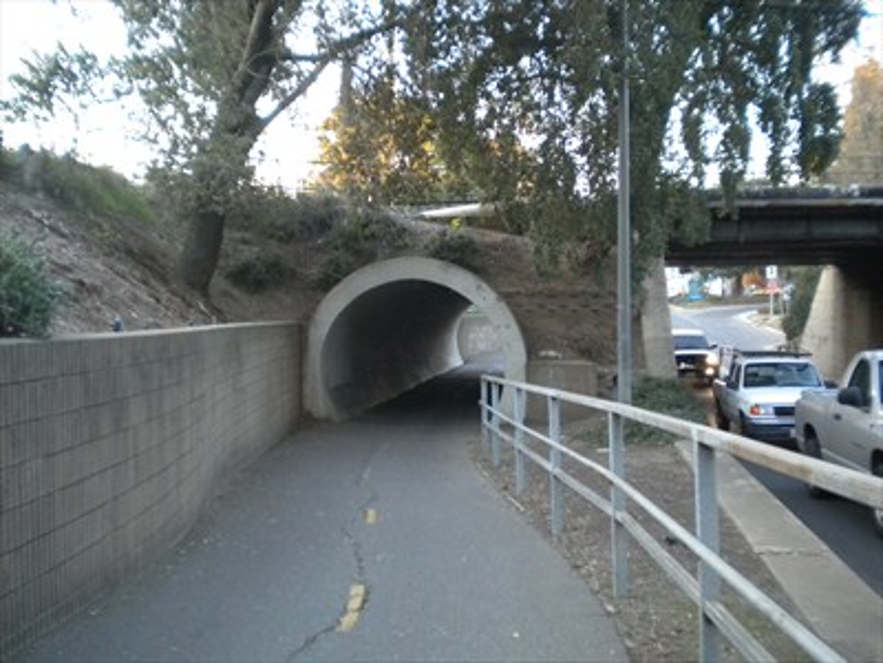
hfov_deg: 45.8
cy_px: 332
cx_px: 442
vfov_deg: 35.1
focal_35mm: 41
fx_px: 1046
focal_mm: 7.4
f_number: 3.5
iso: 400
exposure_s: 1/61.7
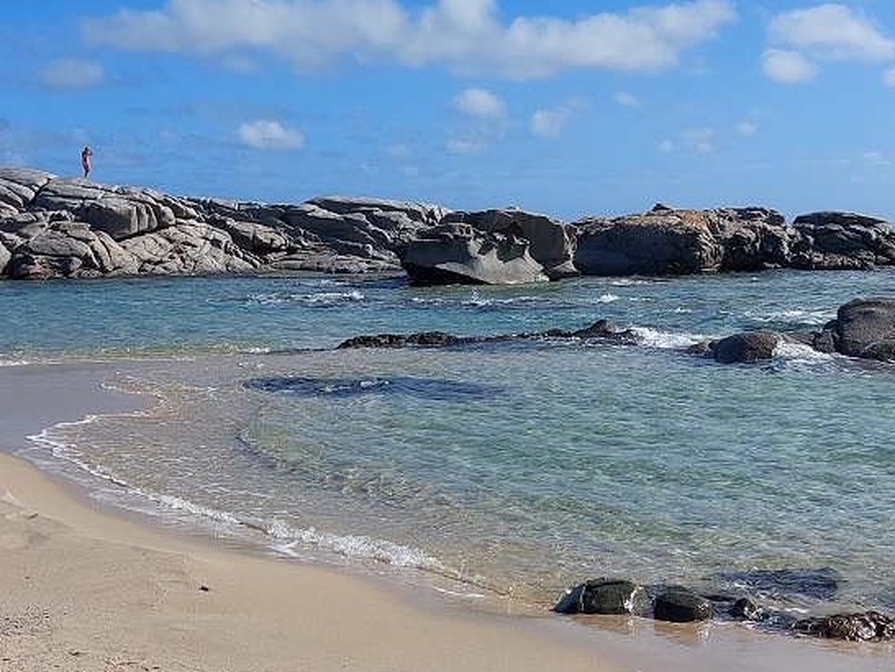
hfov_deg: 32.2
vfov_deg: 24.4
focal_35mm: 60
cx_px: 435
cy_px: 341
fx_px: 1552
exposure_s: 1/3157
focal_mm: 5.23
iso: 40
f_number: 1.8
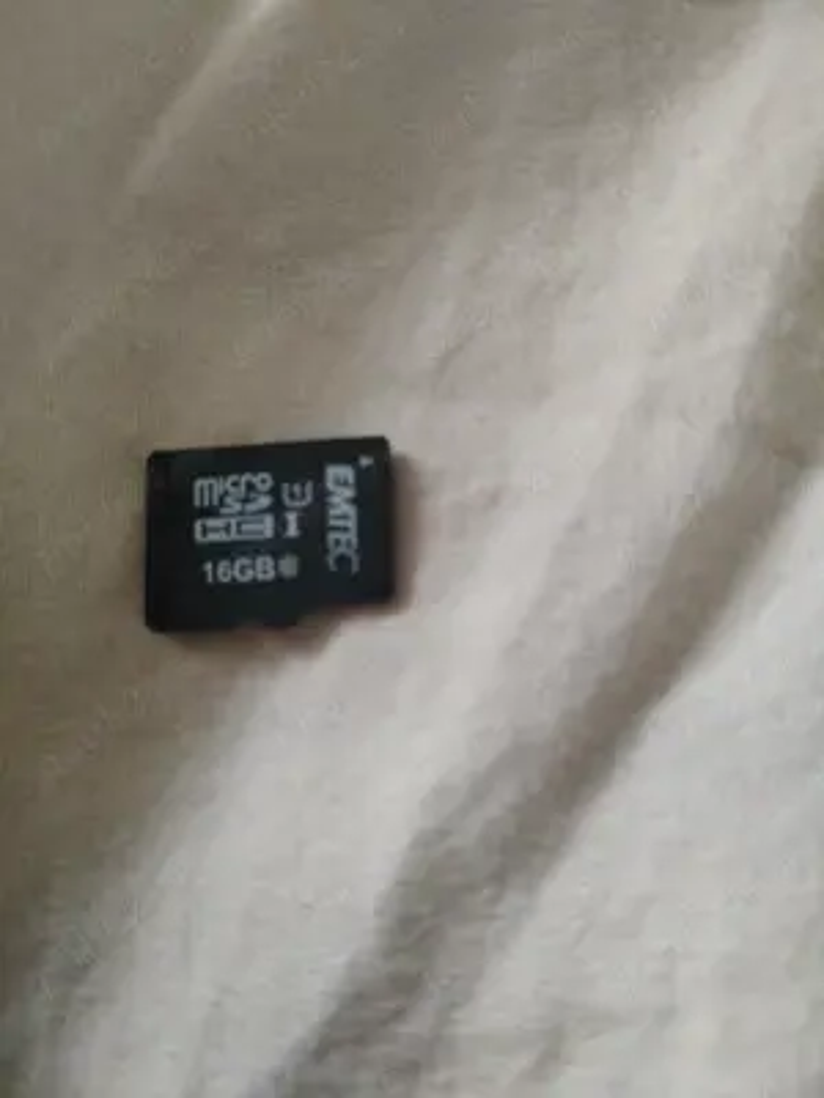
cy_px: 549
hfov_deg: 53.1
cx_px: 412
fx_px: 825
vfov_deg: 67.3
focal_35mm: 26
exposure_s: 1/50
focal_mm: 4.25
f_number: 1.8
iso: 217
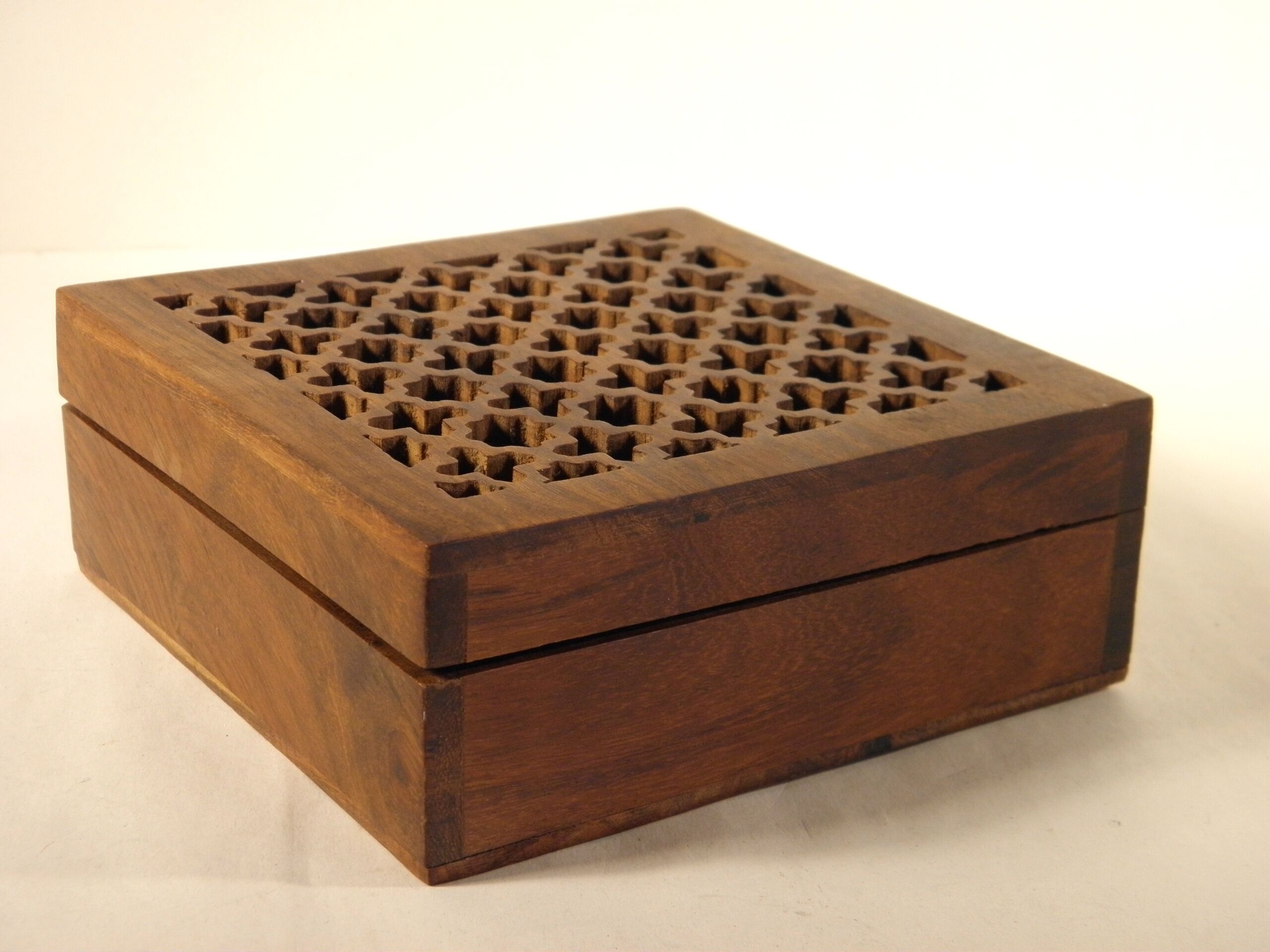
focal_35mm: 68
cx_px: 635
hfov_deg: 28.6
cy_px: 476
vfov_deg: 21.6
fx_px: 2495
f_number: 4.3
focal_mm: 12.2
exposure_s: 1/50
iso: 160
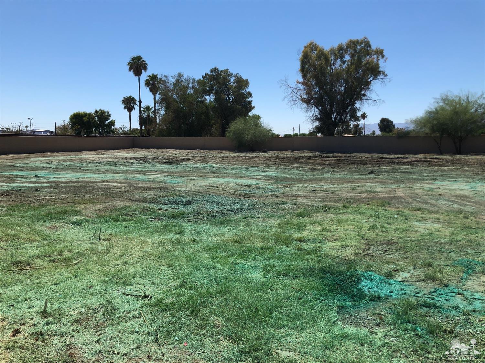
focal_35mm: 28
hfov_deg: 63.5
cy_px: 182
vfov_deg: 49.7
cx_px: 242
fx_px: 392
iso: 20
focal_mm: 4
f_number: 1.8
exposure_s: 1/2667
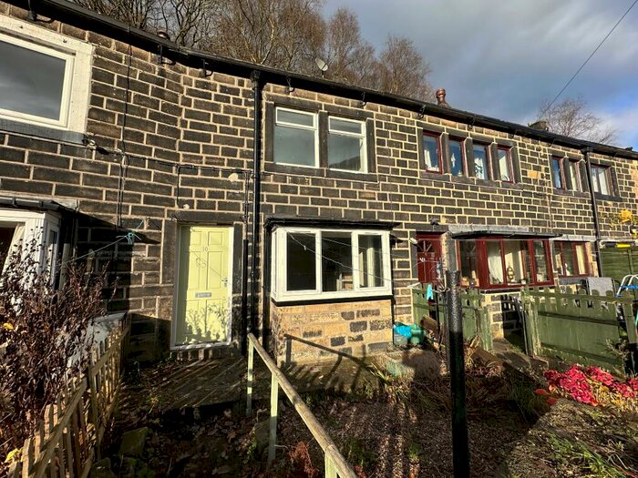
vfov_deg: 85.7
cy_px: 239
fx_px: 258
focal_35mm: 14
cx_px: 319
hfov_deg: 102.1
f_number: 2.2
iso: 50
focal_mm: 2.22
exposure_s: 1/2174
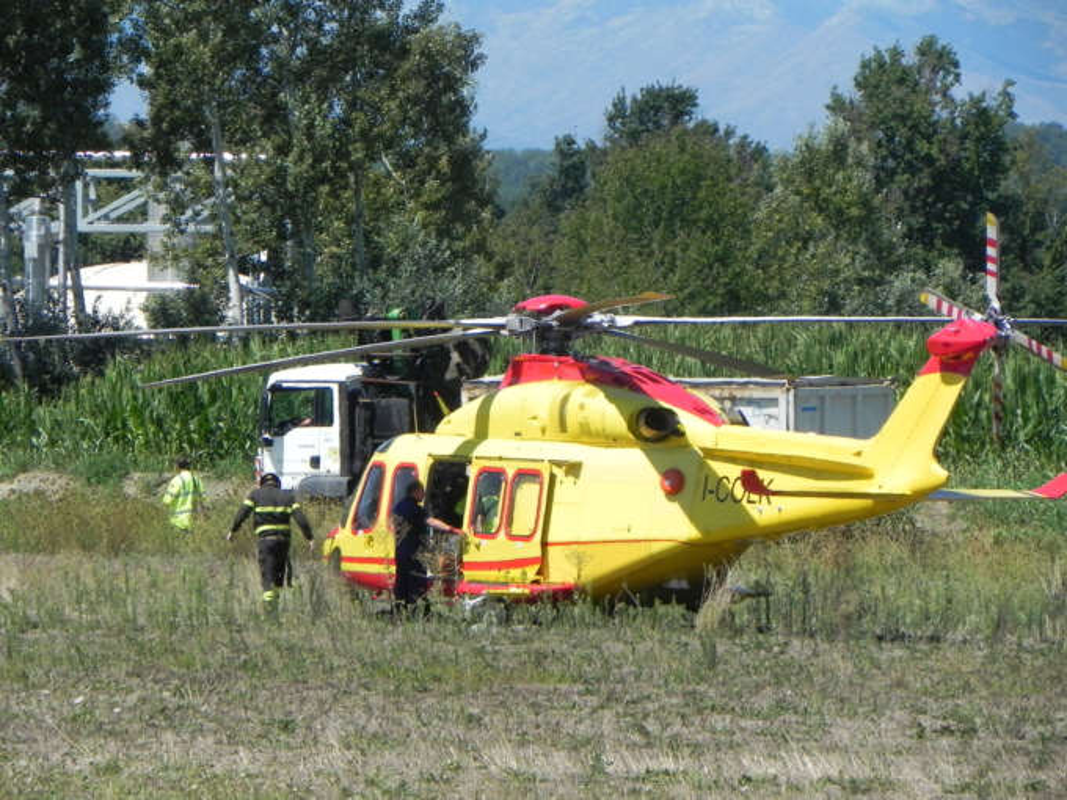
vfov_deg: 4.4
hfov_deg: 5.9
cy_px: 400
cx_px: 534
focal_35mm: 337
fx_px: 10388
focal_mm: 59.9
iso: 160
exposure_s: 1/477
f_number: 7.1
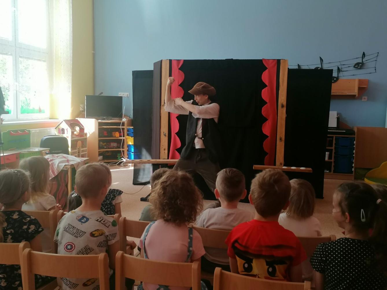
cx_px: 194
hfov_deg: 47.9
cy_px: 145
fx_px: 436
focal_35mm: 39
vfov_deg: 36.8
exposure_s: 1/50
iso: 64
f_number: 1.8
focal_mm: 4.75
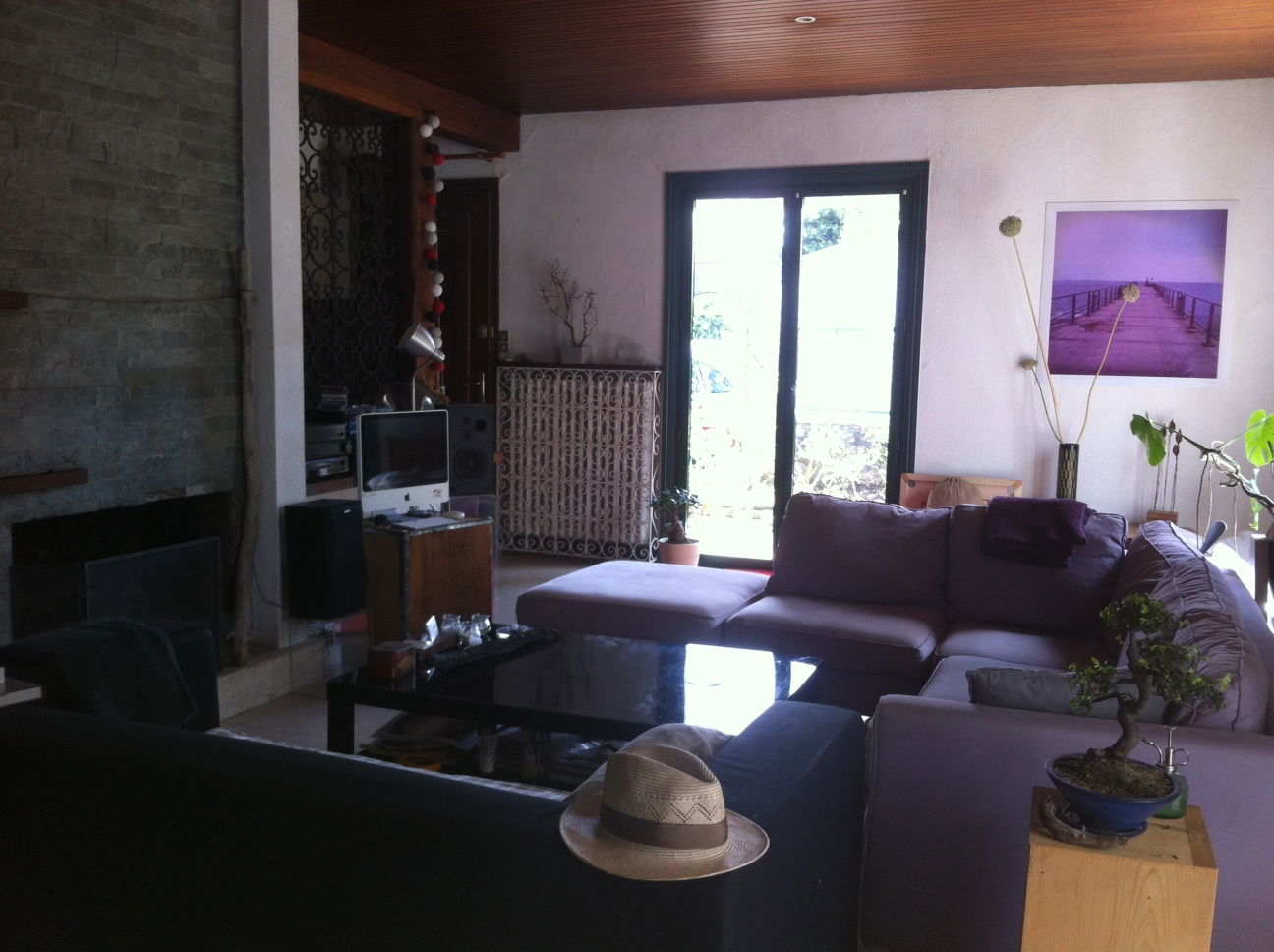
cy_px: 476
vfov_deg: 40.6
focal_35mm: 35
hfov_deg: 52.7
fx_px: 1286
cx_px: 637
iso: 80
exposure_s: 1/40
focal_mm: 3.85
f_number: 2.8
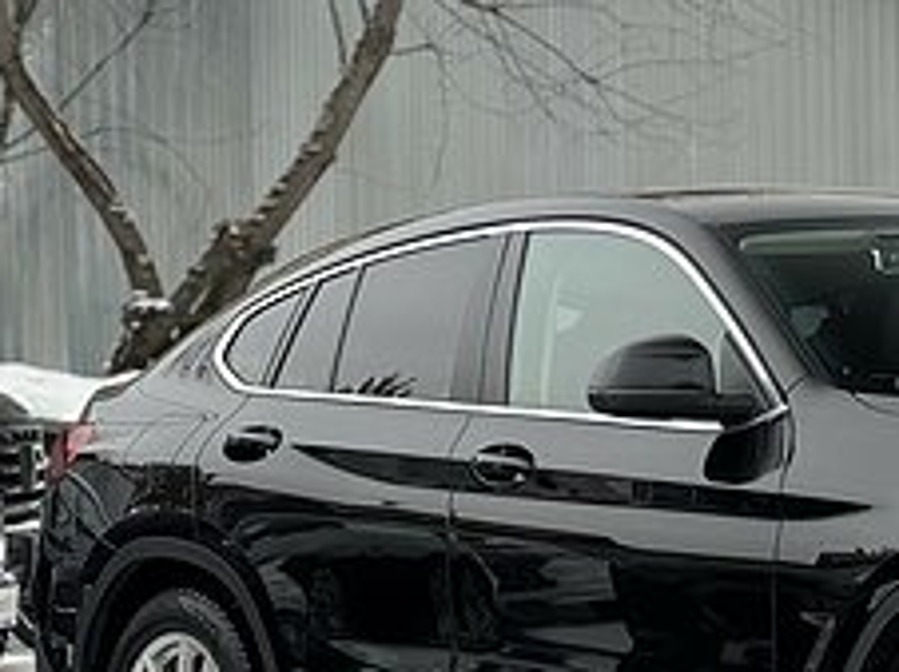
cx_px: 915
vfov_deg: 7.9
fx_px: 4851
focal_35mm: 187
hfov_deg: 10.5
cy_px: 557
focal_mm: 9
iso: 25
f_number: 2.8
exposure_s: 1/111
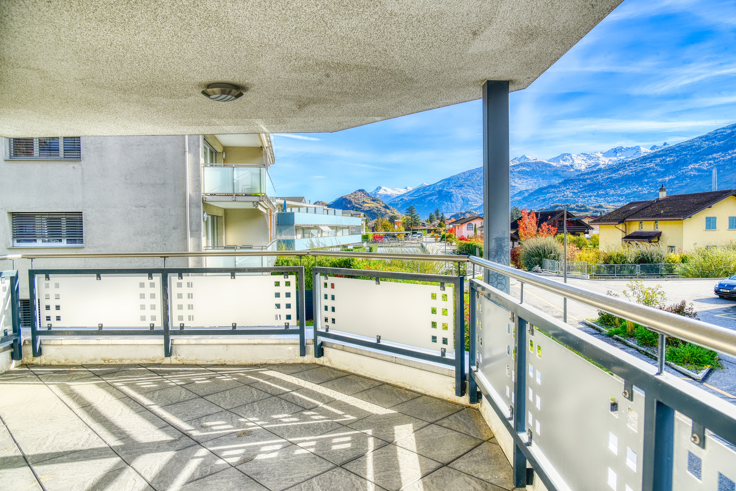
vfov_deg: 53.2
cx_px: 368
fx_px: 491
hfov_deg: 73.7
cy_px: 246
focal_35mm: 24
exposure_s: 1/1250
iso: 250
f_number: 18
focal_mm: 24
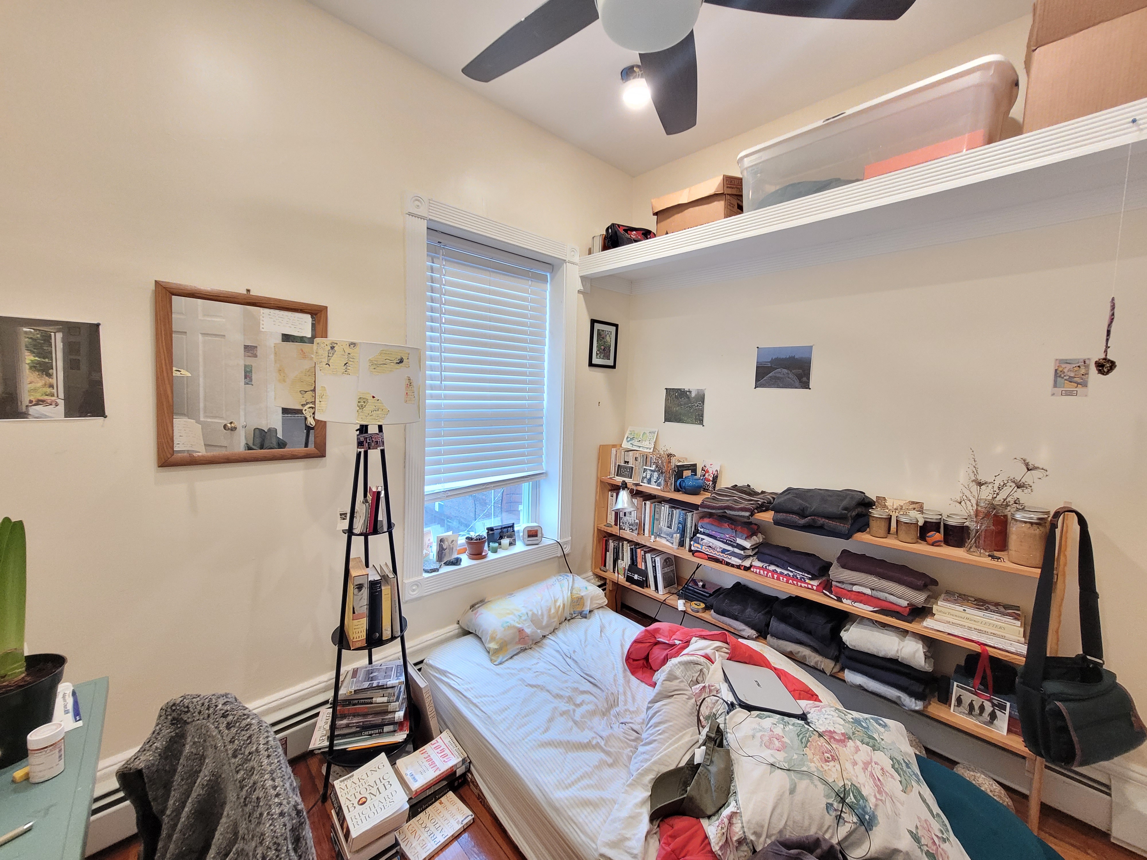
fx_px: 431
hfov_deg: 106.2
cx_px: 574
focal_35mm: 13
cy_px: 430
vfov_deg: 89.9
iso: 320
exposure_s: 1/39
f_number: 2.2
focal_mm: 1.74
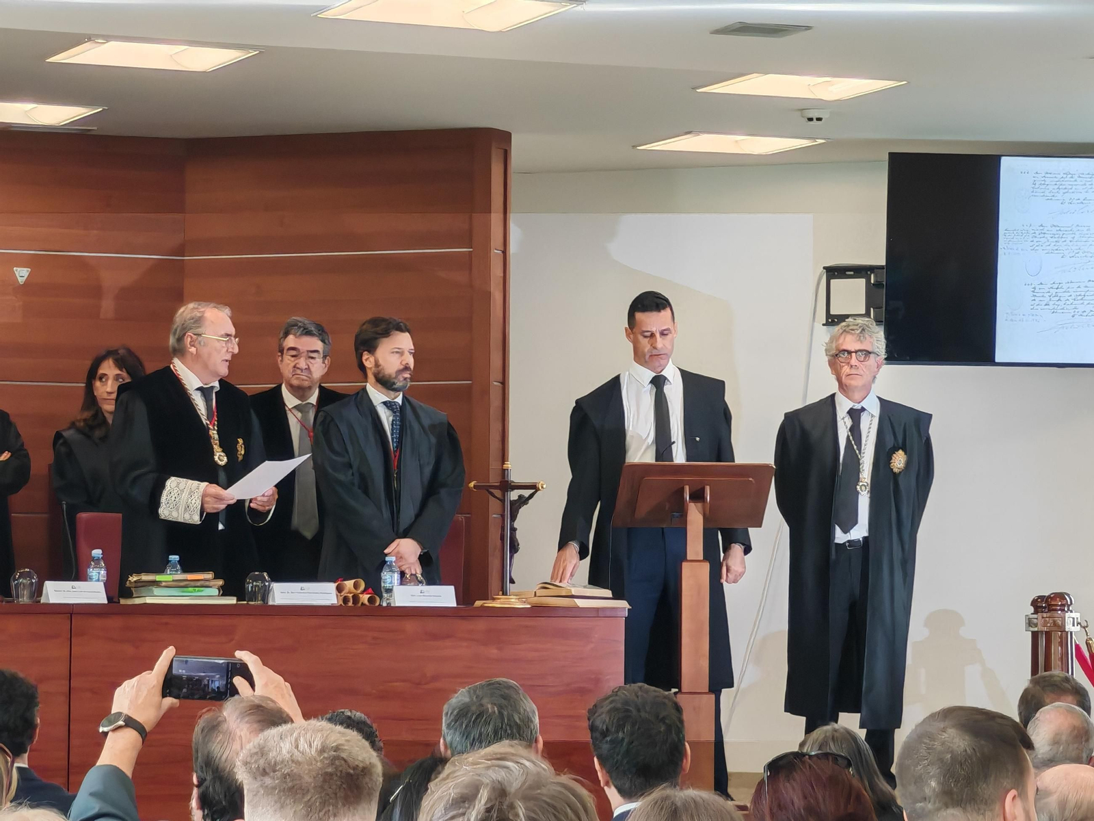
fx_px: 4393
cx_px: 547
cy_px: 410
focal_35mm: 139
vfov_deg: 10.7
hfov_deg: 14.2
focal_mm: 8.67
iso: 200
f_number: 2.4
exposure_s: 1/50
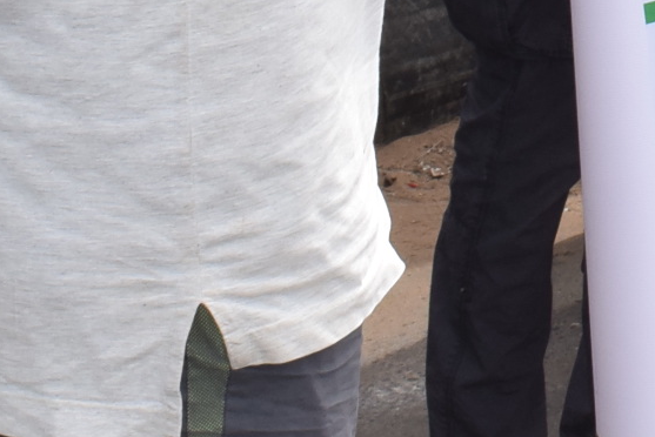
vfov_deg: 5.2
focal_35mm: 258
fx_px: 4696
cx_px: 1164
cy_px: -520
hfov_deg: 7.7
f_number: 18
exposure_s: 1/200
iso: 500
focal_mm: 32
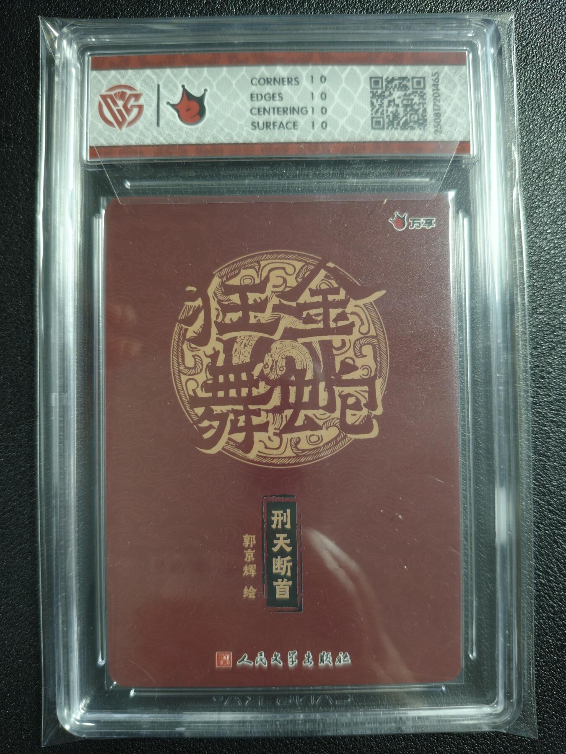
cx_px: 283
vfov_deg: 67.3
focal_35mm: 26
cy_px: 377
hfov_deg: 53.1
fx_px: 567
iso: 500
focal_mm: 4.94
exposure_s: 1/50
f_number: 1.5
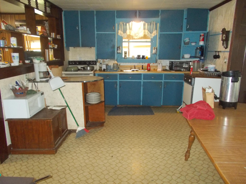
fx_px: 185
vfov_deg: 53.1
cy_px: 92
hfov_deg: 67.3
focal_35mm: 26
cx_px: 123
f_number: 3.2
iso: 560
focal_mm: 4.6
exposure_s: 1/25
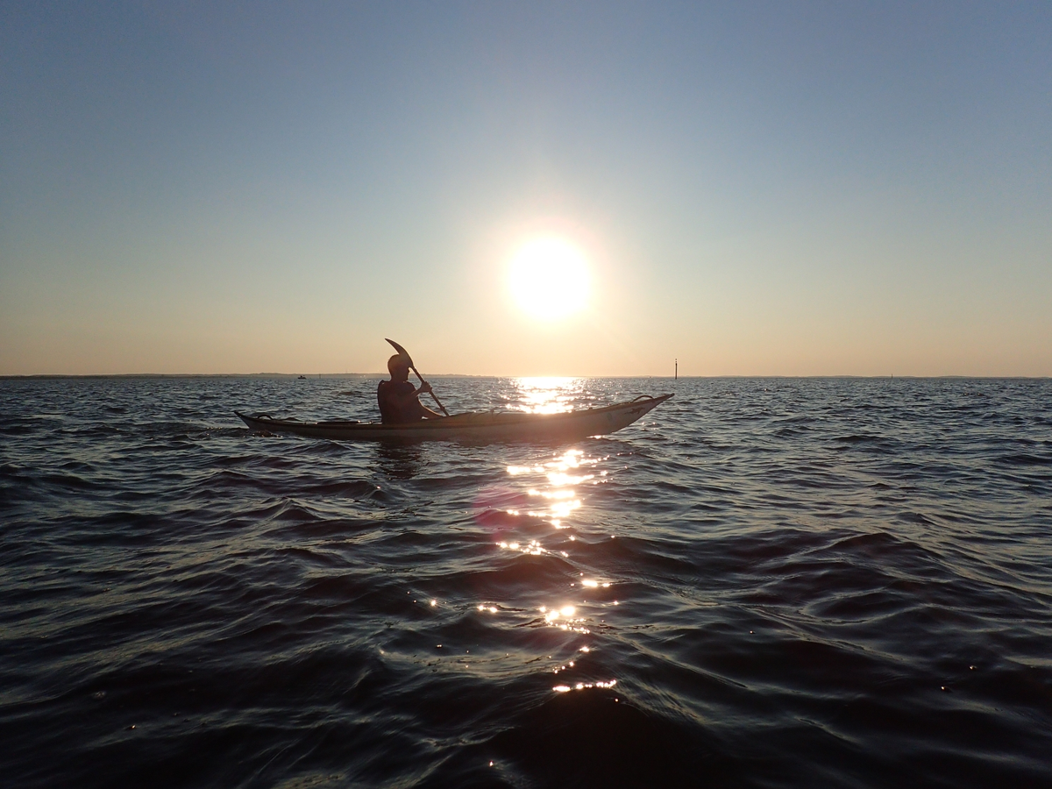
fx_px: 760
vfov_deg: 54.9
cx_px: 526
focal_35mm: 25
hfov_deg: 69.4
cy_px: 394
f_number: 8
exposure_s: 1/1000
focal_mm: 4.5
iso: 200
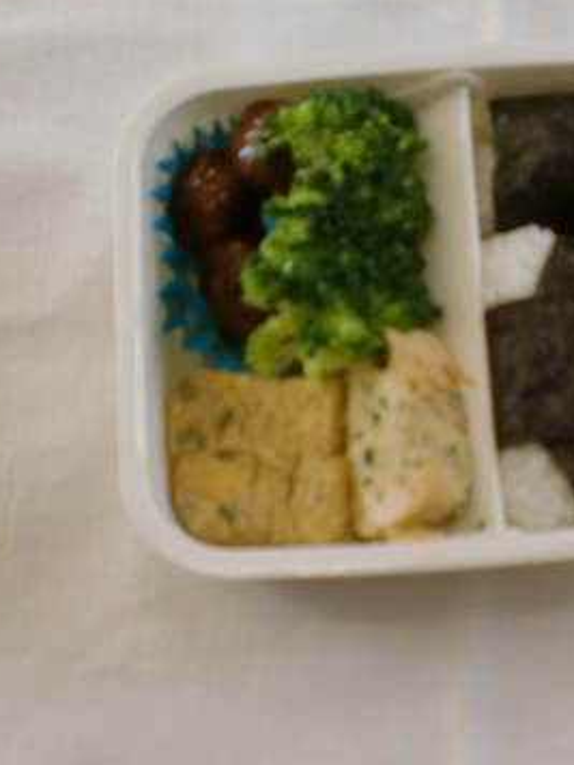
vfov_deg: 30.6
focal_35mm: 63
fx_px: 1393
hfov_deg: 22.5
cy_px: 458
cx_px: 550
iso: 64
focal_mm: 6.3
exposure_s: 1/80
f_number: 3.1
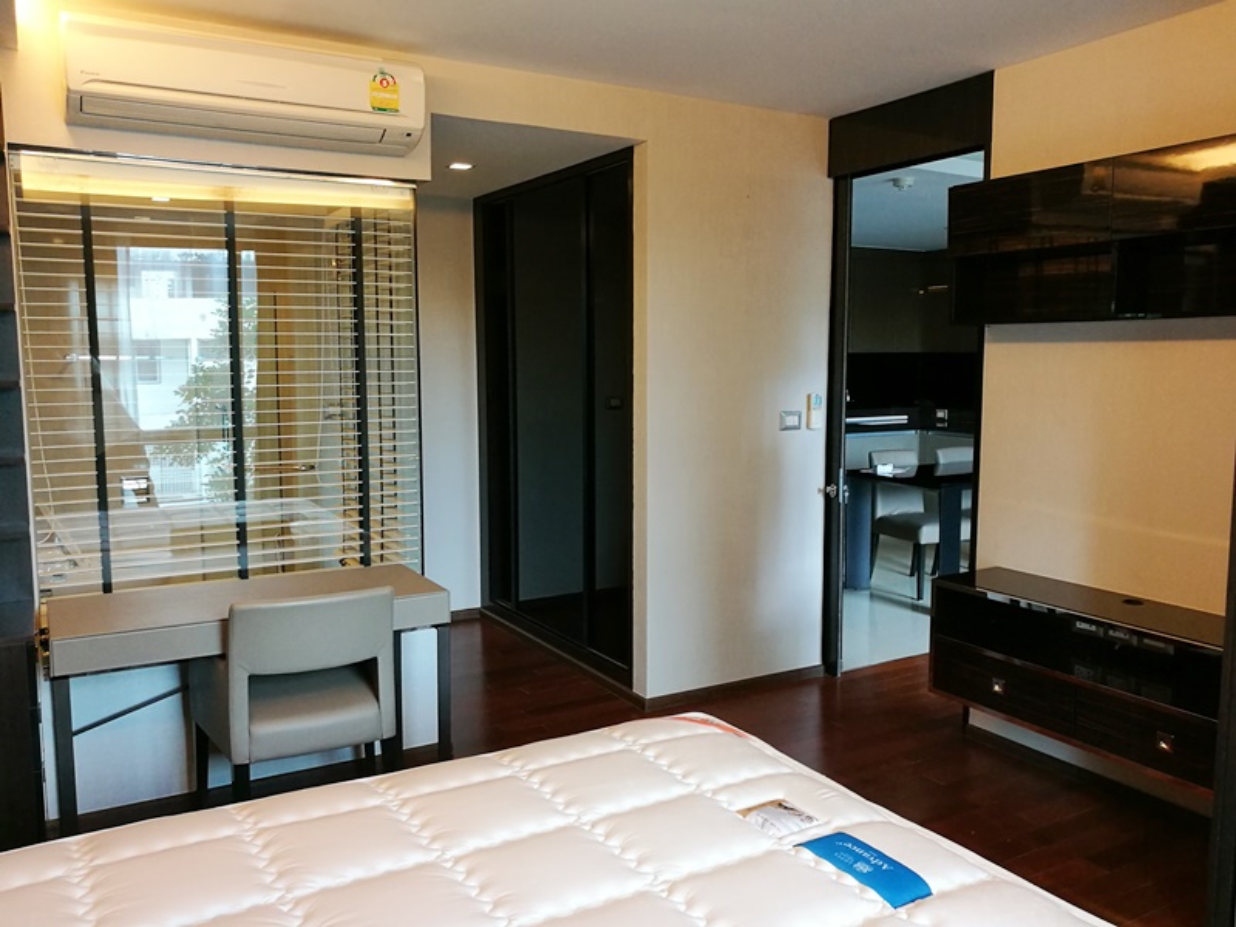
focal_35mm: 27
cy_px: 464
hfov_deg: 65.3
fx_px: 964
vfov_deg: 51.4
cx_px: 618
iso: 160
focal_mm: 4.5
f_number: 2.2
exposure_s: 1/33.3
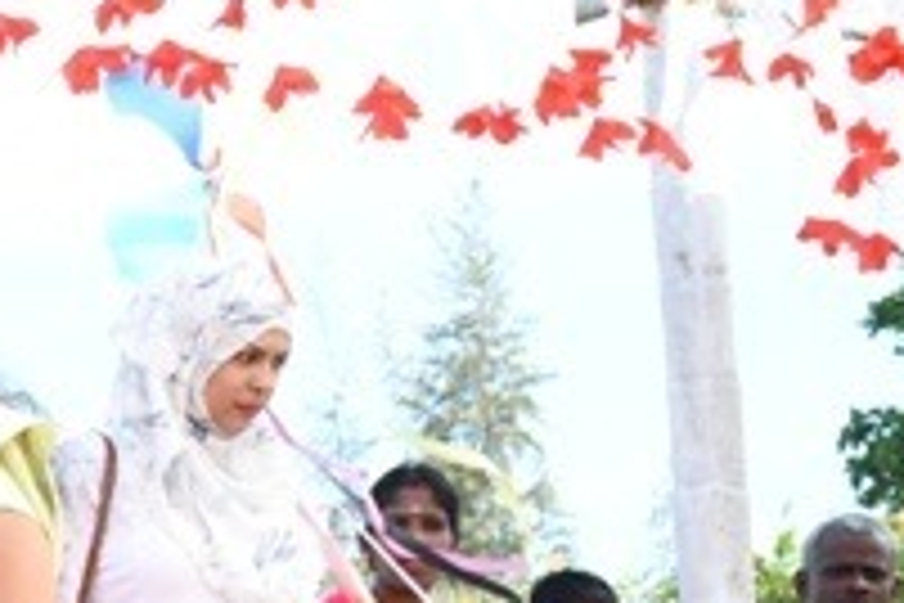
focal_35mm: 191
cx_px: -720
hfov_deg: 10.2
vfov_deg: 7.1
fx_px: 4796
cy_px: 862
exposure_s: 1/160
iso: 640
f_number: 11
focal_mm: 32
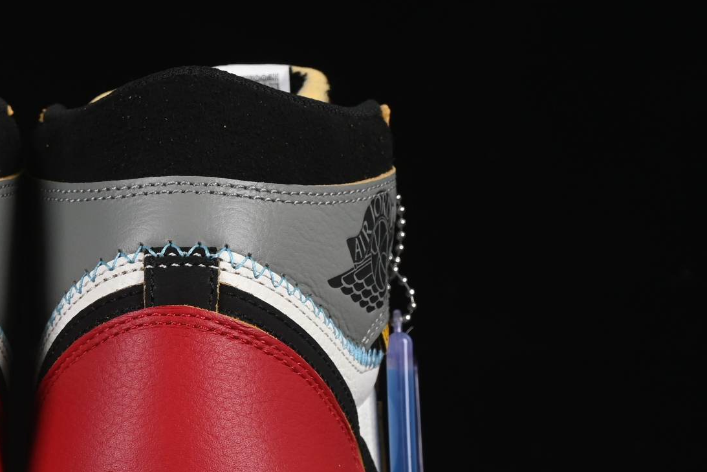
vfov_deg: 7.2
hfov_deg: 10.7
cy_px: 319
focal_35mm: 191
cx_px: 45
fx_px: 3751
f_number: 8
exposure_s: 1/80
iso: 160
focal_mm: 50
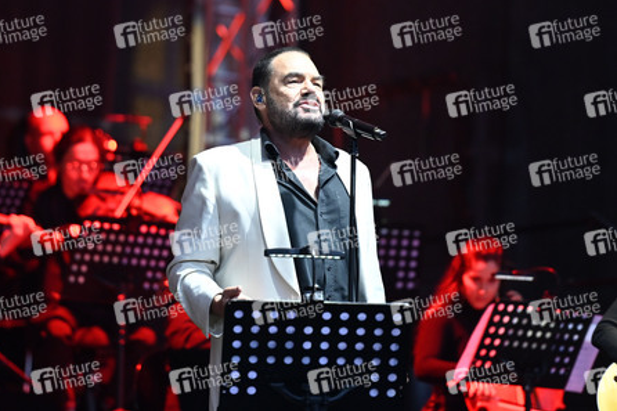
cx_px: 306
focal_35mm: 202
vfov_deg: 6.8
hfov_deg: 10.2
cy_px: 205
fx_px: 3461
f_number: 2.8
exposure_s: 1/250
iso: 2800
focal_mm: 200
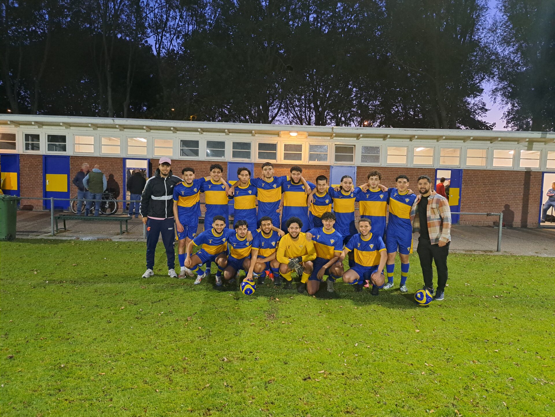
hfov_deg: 71.6
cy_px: 208
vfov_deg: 56.8
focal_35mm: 24
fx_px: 385
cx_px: 278
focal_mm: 5.23
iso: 640
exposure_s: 1/25
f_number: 1.8
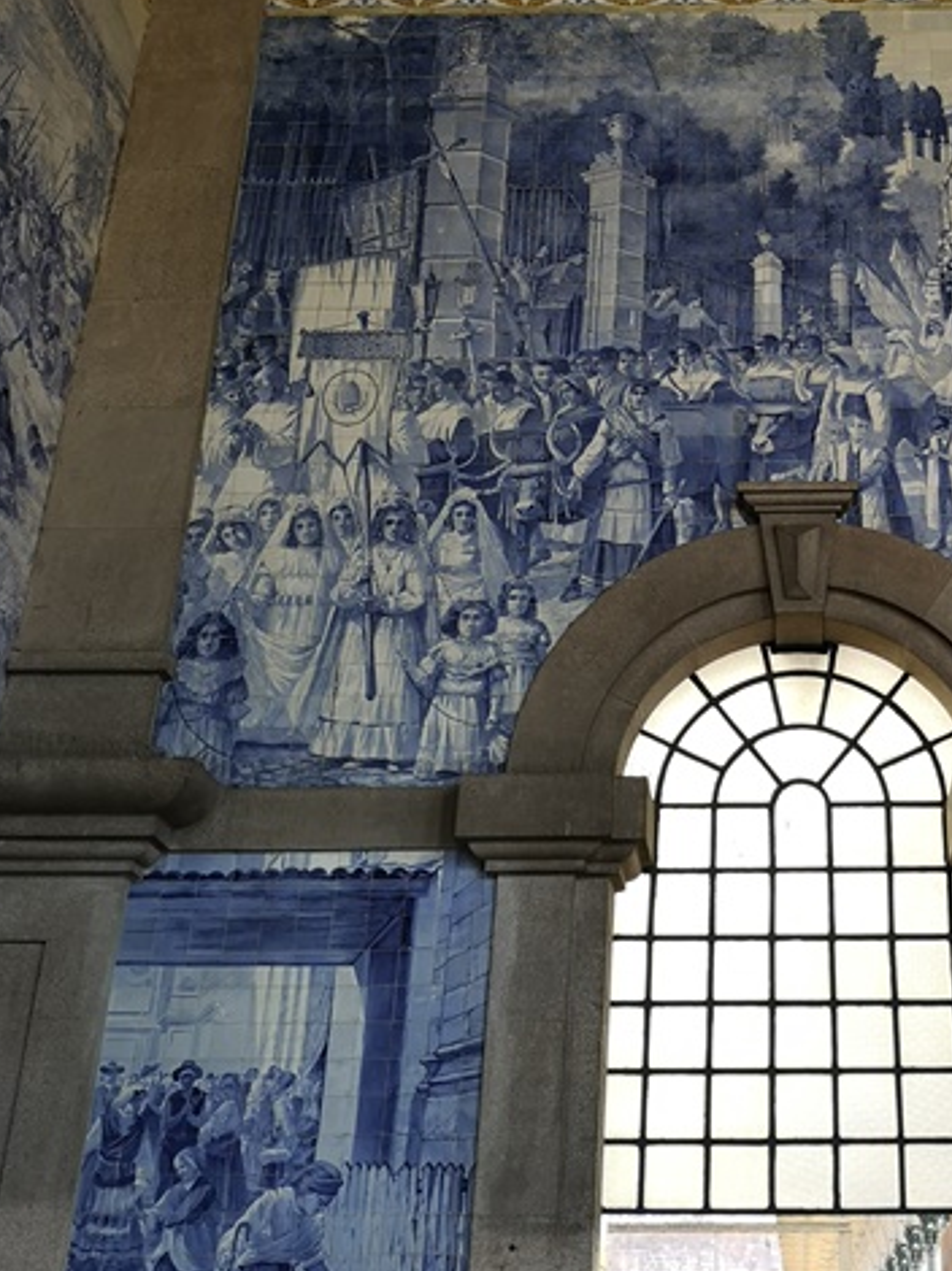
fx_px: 1688
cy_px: 562
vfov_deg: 41.2
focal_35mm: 46
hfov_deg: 30.7
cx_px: 768
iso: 50
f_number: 1.8
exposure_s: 1/102
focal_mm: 3.95
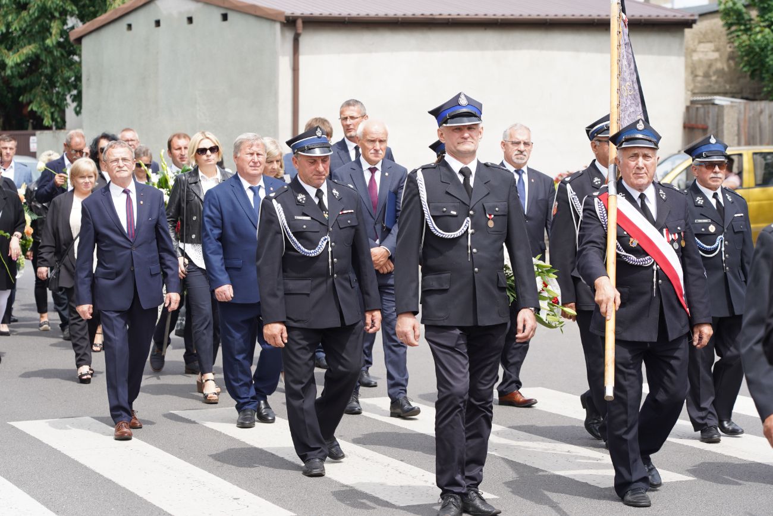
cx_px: 386
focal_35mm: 105
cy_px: 258
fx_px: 2255
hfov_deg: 19.5
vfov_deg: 13.0
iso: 100
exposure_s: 1/200
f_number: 5.6
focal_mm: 105
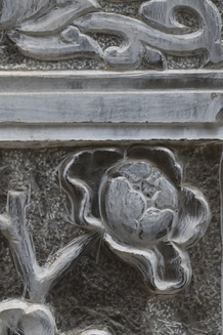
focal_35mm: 385
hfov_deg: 3.6
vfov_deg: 5.3
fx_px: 3577
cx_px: -120
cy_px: 510
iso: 200
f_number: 7.1
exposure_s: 1/250
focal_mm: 70
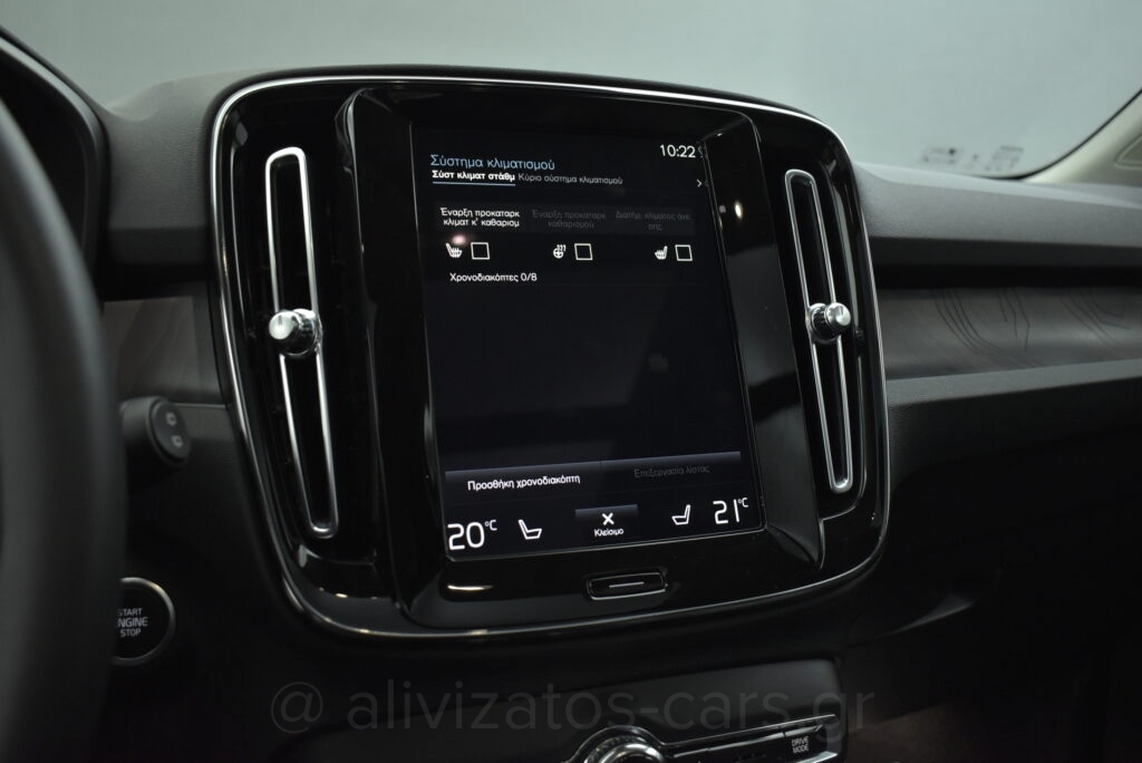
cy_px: 382
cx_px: 571
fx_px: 952
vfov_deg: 43.7
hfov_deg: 61.9
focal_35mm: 30
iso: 1600
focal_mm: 20
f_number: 3.8
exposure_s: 1/100
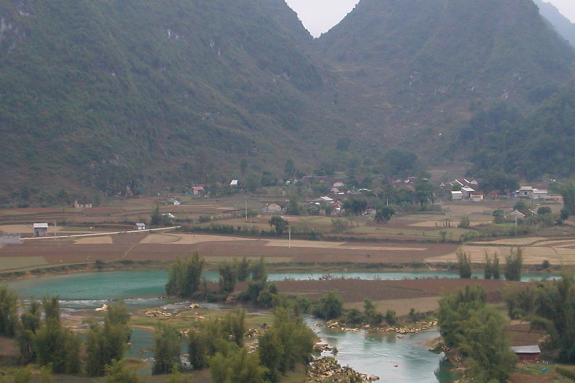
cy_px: 246
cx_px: 355
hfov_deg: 21.4
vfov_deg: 14.4
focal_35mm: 95
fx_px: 1517
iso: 100
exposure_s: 1/112
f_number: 3.5
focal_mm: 9.7
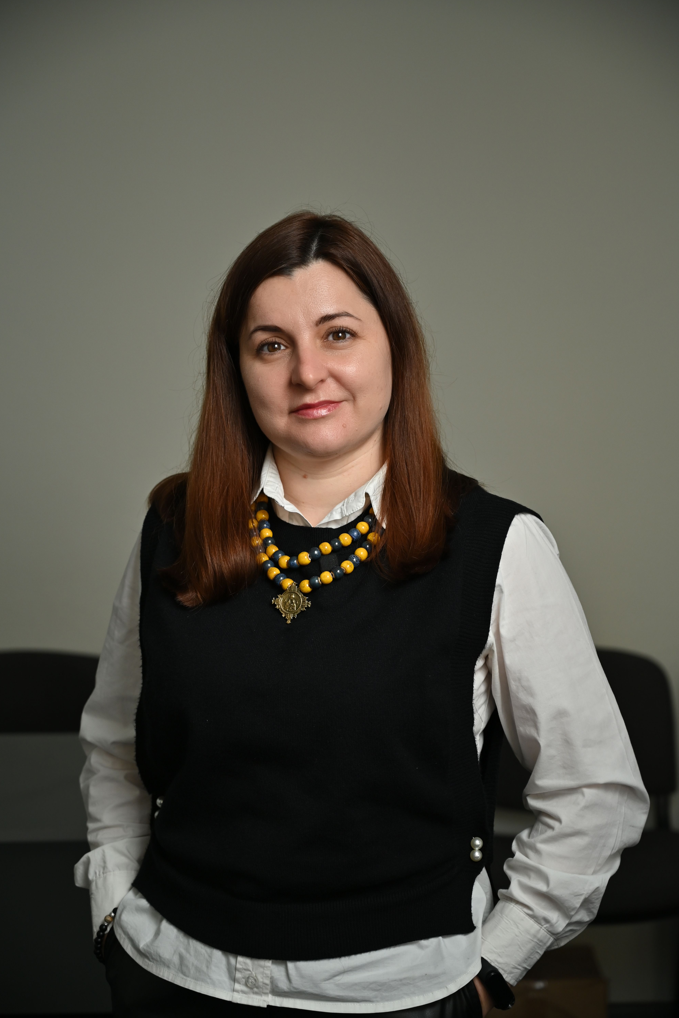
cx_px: 337
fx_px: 2008
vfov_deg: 28.5
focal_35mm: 71
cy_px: 512
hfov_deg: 19.2
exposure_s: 1/100
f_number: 4
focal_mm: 70
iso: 320
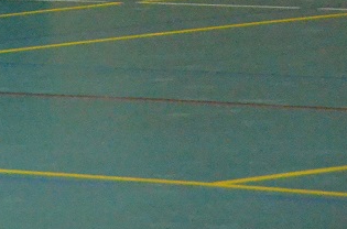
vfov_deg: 2.3
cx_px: -248
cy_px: -168
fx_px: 5765
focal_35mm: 600
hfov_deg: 3.4
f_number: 6.3
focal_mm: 105
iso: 6400
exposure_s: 1/1000
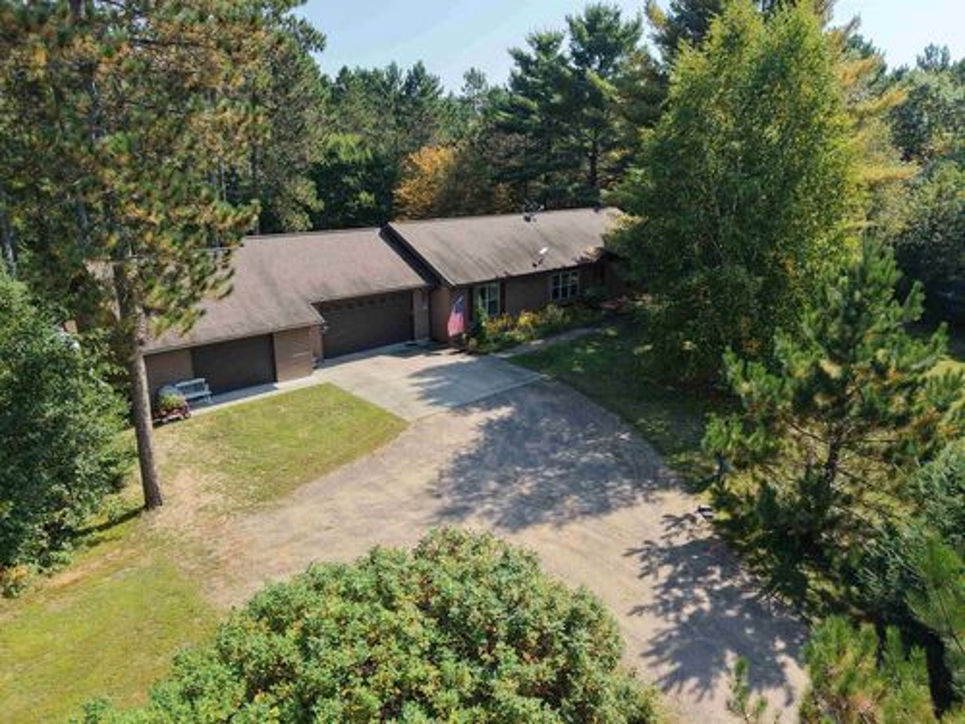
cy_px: 362
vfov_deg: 56.8
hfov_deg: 71.6
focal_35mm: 24
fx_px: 669
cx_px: 482
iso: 100
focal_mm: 8.67
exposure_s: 1/800
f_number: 1.8
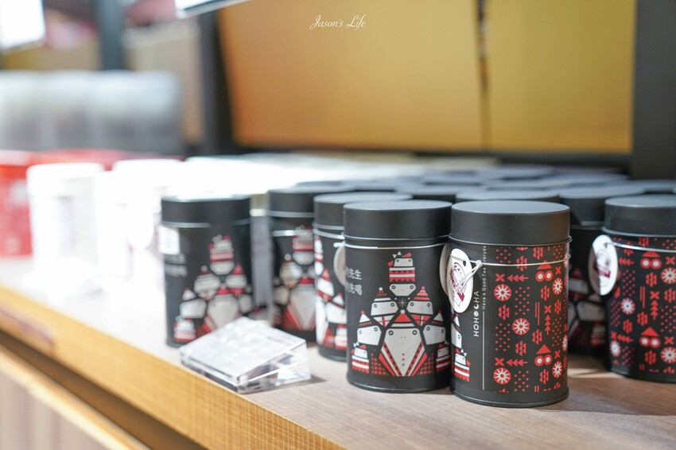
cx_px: 338
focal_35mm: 52
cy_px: 225
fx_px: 976
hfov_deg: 38.2
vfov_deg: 26.0
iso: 2000
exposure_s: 1/60
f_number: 2.8
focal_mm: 52
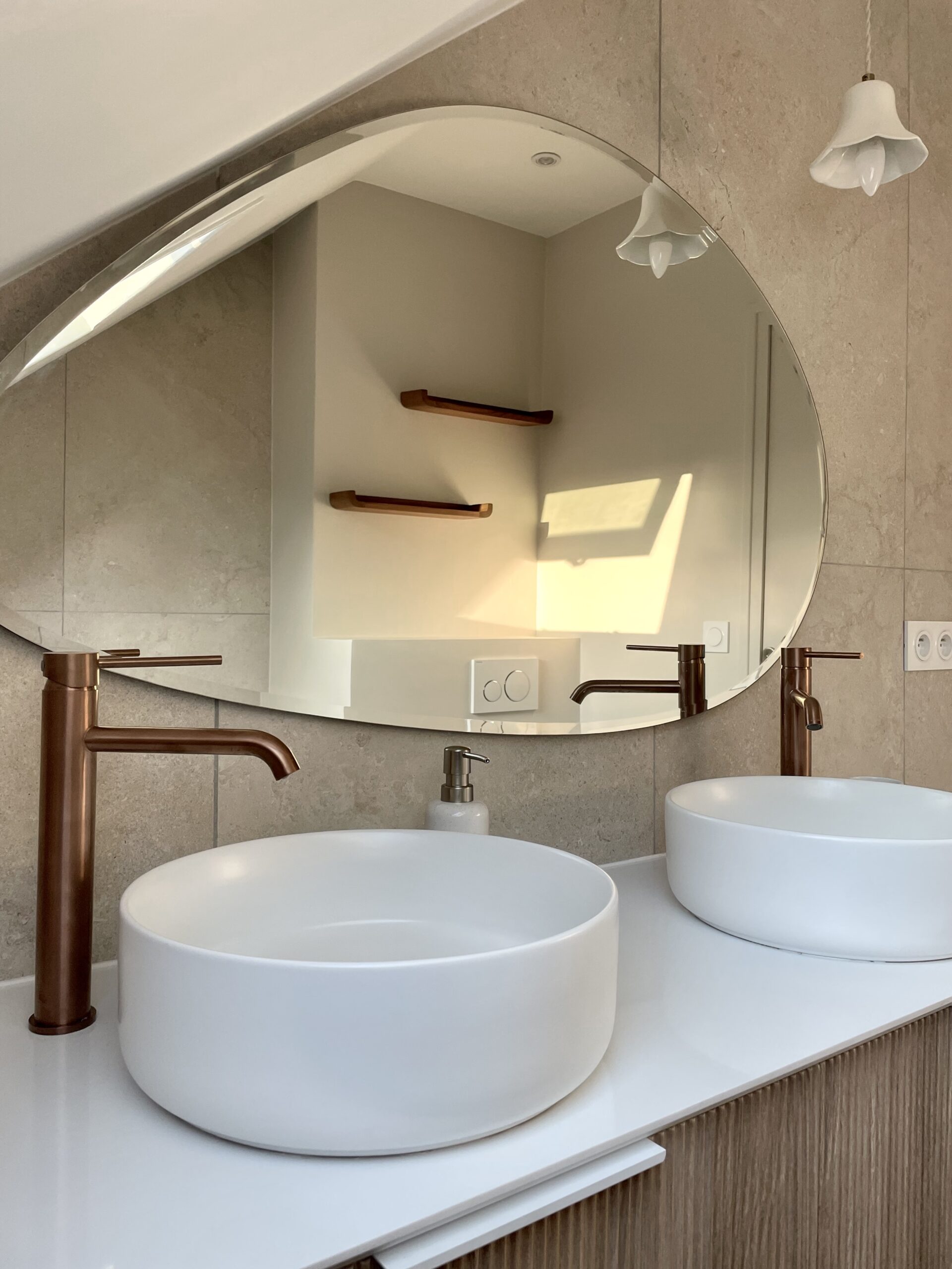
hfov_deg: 53.1
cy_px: 634
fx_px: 953
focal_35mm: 26
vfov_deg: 67.3
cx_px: 476
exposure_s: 1/121
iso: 80
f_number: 1.6
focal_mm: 4.2
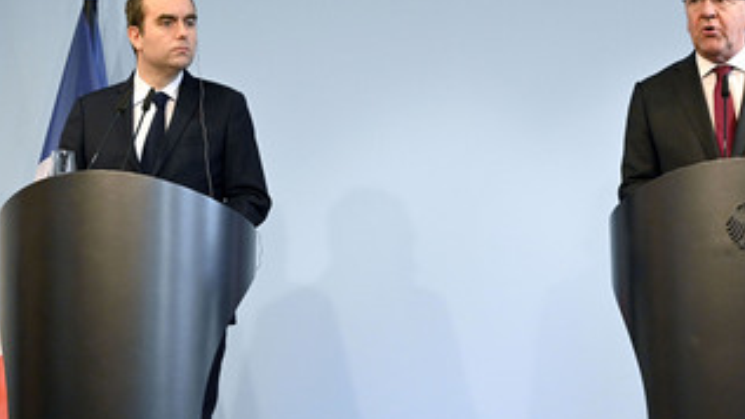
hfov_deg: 25.9
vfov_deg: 14.7
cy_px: 202
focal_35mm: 82
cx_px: 375
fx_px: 1619
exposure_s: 1/400
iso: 5000
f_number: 4.5
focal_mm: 55
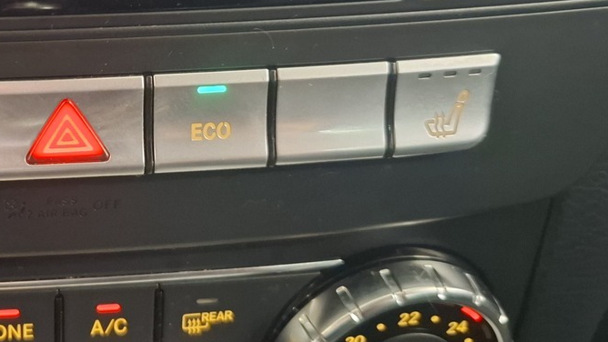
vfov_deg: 21.7
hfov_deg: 35.6
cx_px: 32
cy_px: 33
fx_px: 871
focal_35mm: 54
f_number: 1.8
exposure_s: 1/20
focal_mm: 5.54
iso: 1000
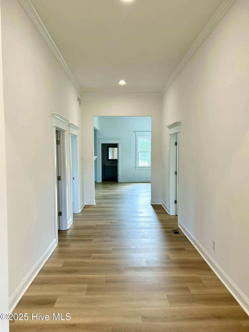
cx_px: 124
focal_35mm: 26
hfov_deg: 53.1
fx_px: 249
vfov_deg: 67.3
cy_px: 166
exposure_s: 1/120
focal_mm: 5.7
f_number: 1.5
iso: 100
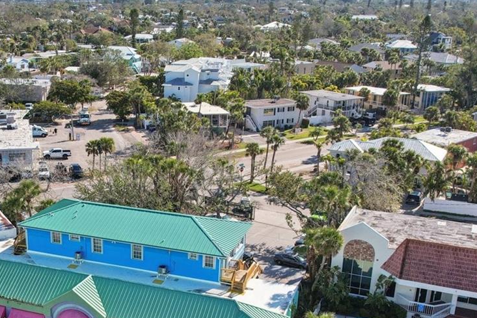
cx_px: 129
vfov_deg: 27.8
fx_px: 636
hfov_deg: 40.2
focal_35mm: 48
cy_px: 232
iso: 120
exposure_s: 1/2000
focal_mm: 8.4
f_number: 2.8
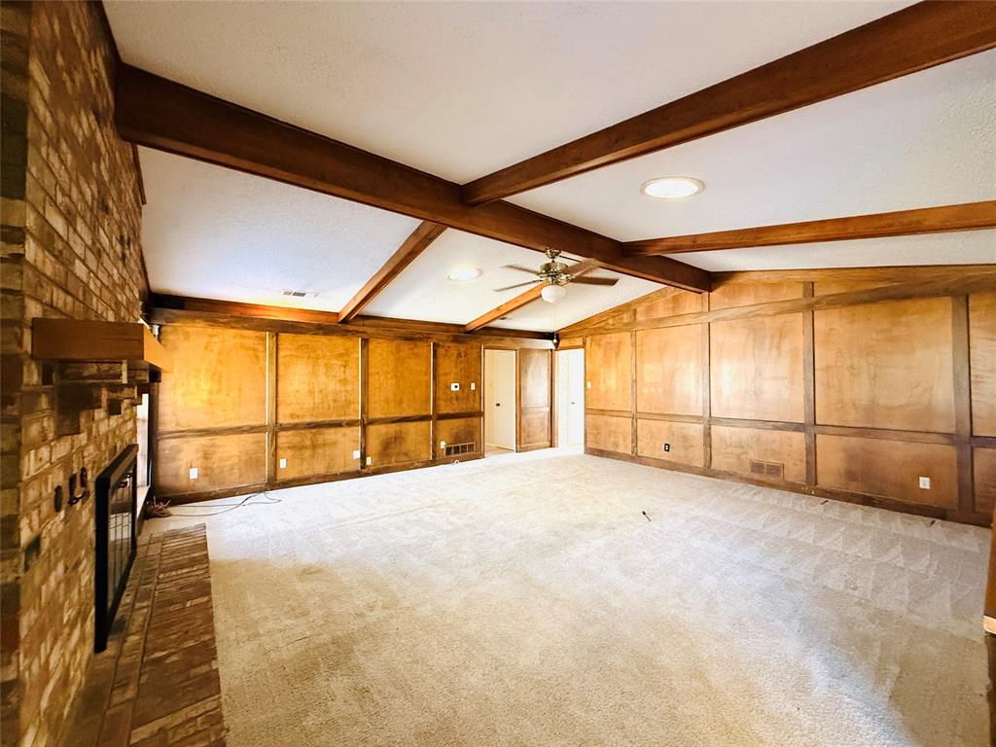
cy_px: 374
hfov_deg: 102.1
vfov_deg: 85.7
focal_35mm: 14
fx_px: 403
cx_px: 498
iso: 640
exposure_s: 1/60
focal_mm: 2.22
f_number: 2.2
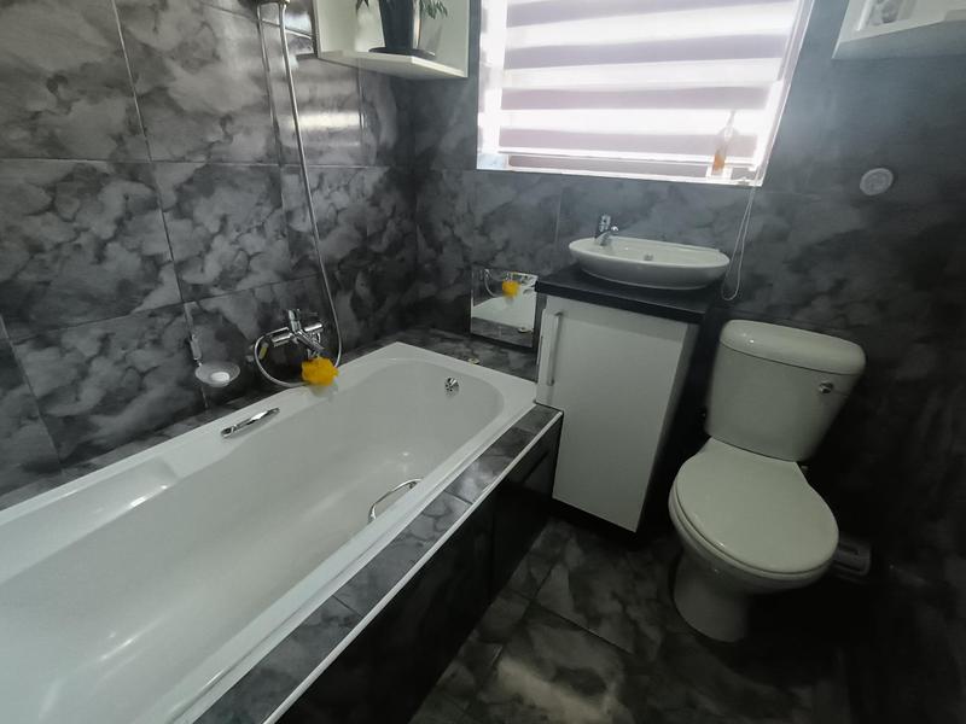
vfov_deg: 74.7
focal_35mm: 17
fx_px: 474
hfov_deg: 91.0
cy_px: 362
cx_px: 483
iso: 955
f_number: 2.2
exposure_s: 1/50
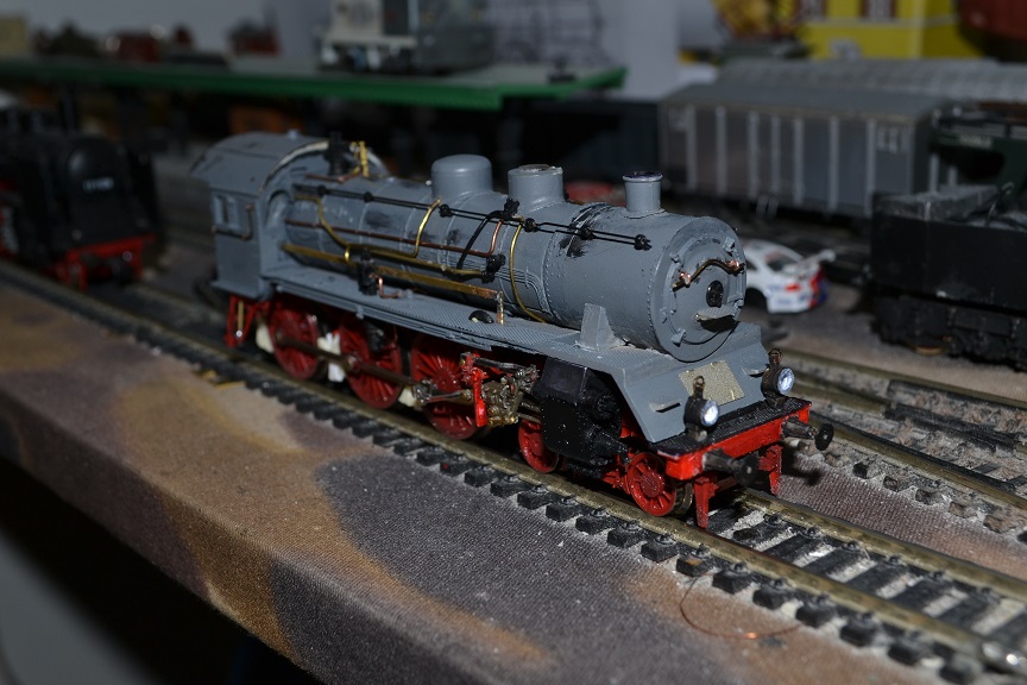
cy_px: 342
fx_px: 1284
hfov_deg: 43.6
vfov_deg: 29.9
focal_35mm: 45
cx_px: 514
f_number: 8
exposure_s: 1/60
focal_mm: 30
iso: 100
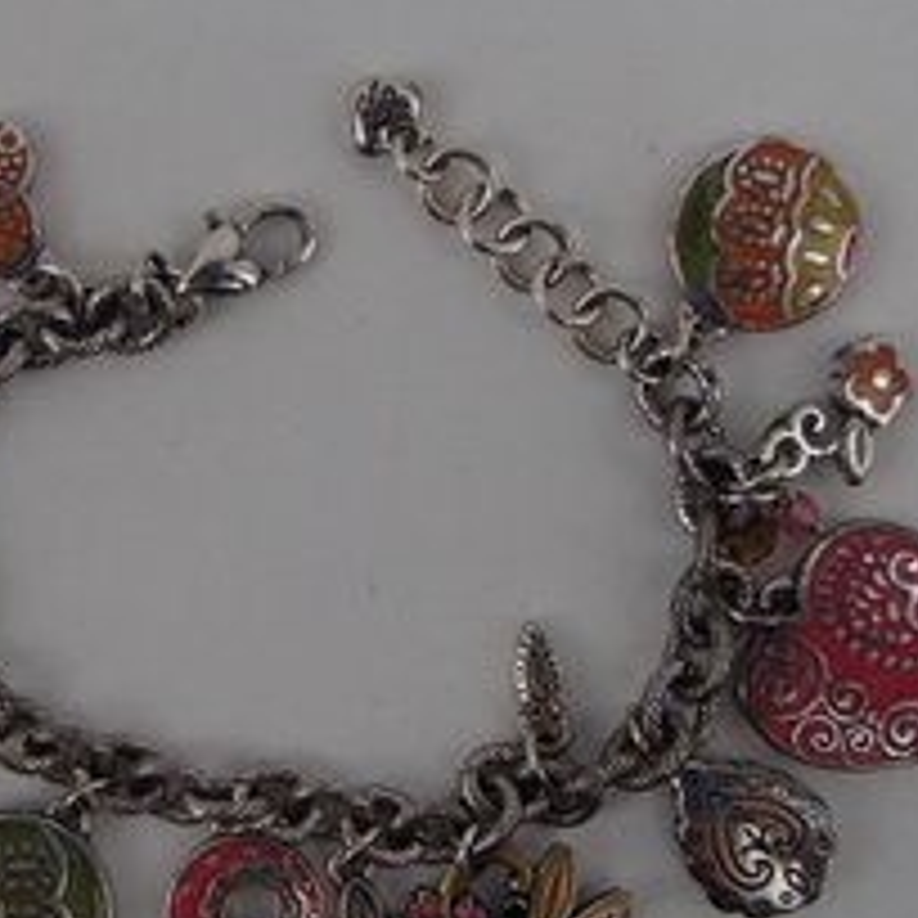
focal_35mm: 55
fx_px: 1650
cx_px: 281
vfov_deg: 31.0
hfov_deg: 30.8
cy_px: 551
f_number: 4.7
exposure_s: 1/160
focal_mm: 6.64
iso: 160
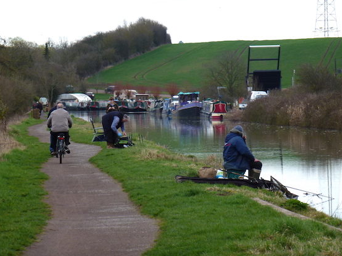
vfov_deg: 5.5
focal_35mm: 269
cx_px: 177
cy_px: 115
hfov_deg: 7.4
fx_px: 2658
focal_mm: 41.5
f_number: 5.6
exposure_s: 1/200
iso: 100
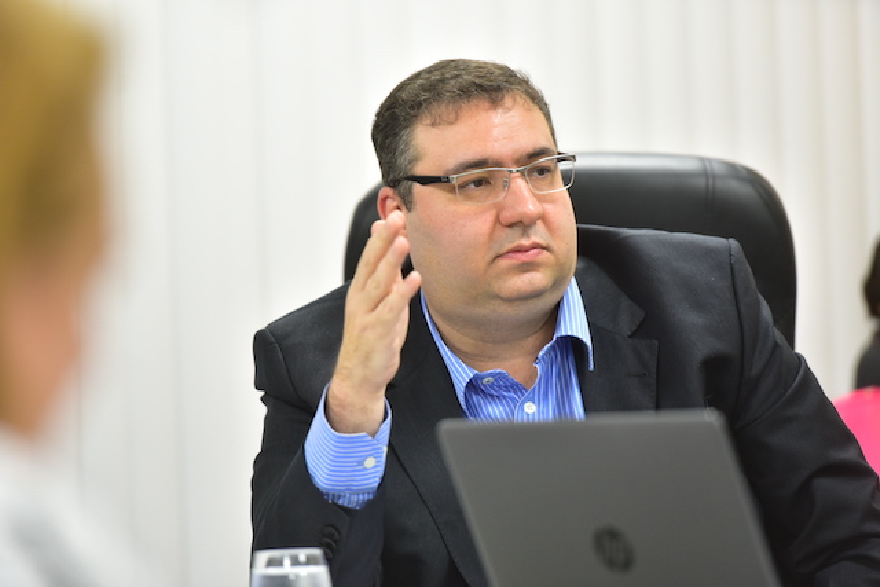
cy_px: 294
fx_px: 4890
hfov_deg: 10.3
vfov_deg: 6.9
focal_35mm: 200
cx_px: 440
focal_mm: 200
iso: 800
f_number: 2.8
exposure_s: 1/100
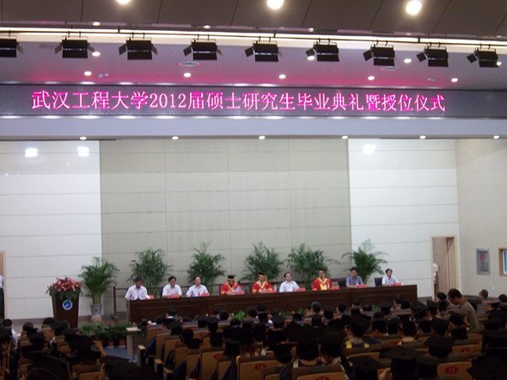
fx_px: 864
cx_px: 255
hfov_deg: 32.7
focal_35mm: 59
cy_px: 193
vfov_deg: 24.8
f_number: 5.3
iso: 164
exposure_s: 1/10
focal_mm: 10.4
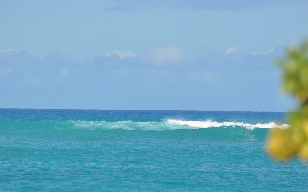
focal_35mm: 459
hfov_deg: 4.6
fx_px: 3853
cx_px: 154
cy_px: 96
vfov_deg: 2.9
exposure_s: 1/800
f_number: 7.1
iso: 200
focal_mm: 300
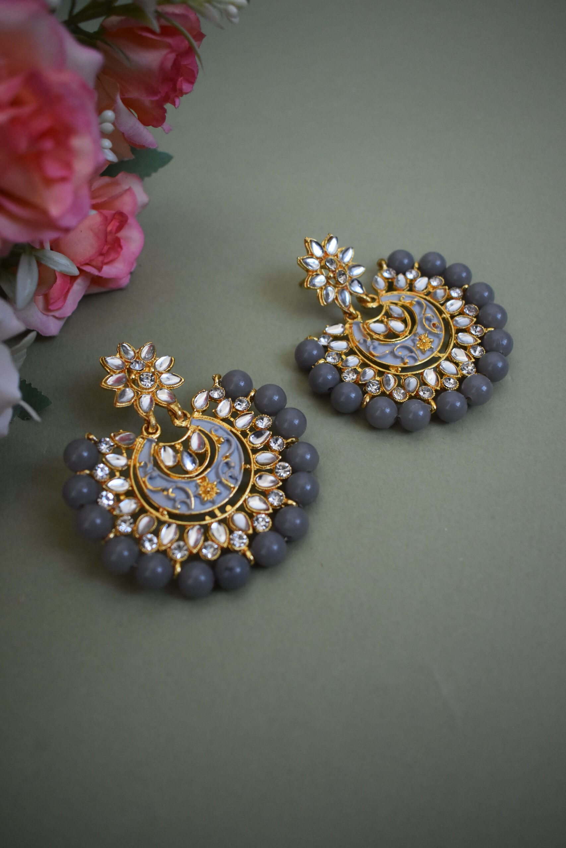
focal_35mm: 32
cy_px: 424
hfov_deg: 41.7
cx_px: 283
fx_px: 743
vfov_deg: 59.5
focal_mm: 21
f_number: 3.8
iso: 2000
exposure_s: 1/500
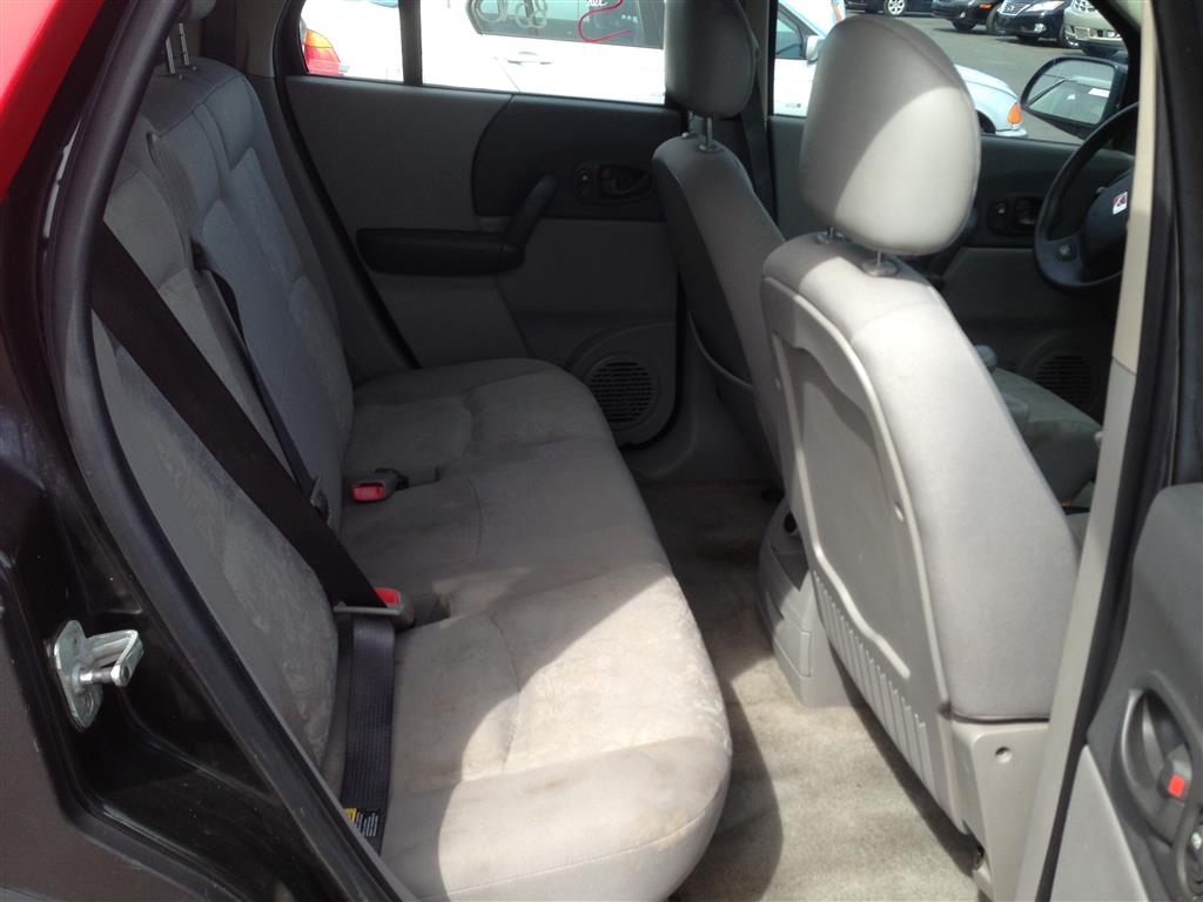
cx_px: 602
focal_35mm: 33
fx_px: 1147
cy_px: 451
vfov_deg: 42.9
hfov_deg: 55.4
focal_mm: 4.13
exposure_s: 1/335
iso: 50
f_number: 2.4
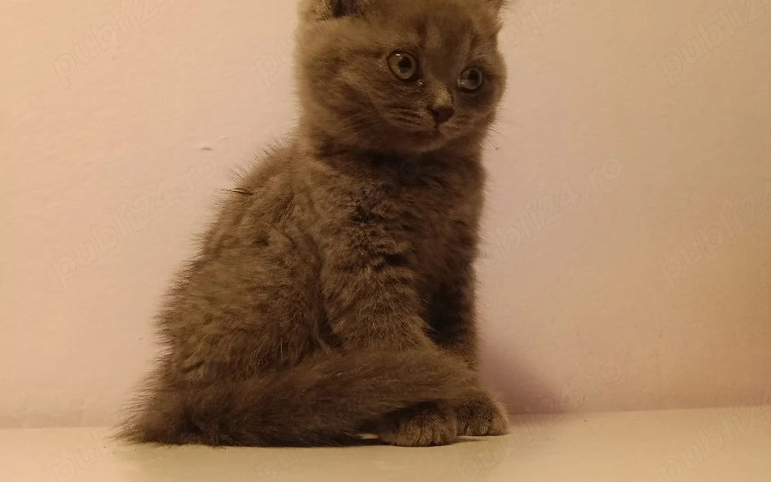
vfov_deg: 43.1
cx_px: 389
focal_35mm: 29
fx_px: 609
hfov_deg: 64.6
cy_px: 226
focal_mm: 3.98
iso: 800
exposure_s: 1/33.3
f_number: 1.8
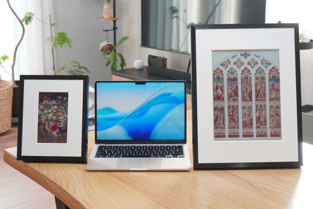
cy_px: 104
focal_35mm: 52
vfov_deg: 25.8
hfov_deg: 37.8
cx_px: 156
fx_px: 457
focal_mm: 35
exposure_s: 1/60
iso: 1000
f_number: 5.6
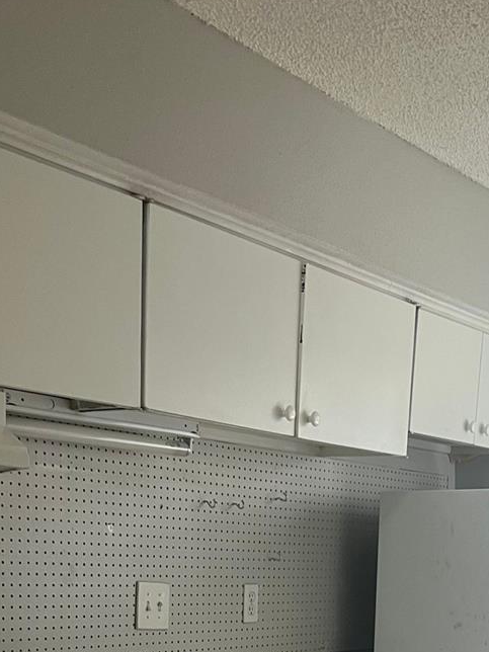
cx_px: 269
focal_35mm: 62
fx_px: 1168
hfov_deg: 23.6
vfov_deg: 28.2
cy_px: 732
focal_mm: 5.7
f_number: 1.5
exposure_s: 1/60
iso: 100
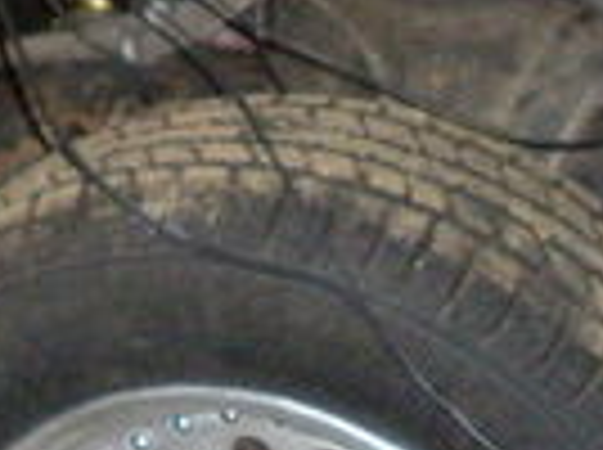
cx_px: -248
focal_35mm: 172
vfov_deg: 8.3
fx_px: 2991
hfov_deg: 11.1
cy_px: -342
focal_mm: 6.3
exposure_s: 1/60
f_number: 3.5
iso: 725
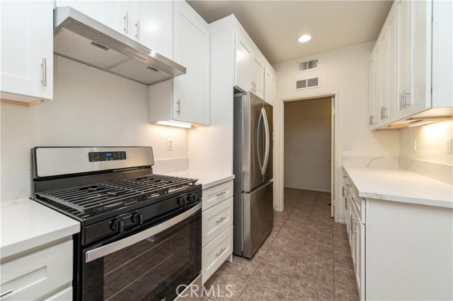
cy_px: 150
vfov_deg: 81.1
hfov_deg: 104.3
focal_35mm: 14
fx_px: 176
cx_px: 226
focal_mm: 14
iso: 250
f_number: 4
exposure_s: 1/60
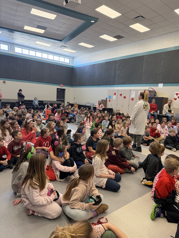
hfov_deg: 56.8
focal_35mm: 24
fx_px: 165
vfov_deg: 71.6
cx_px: 90
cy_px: 119
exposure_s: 1/120
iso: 250
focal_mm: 6.76
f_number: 1.78
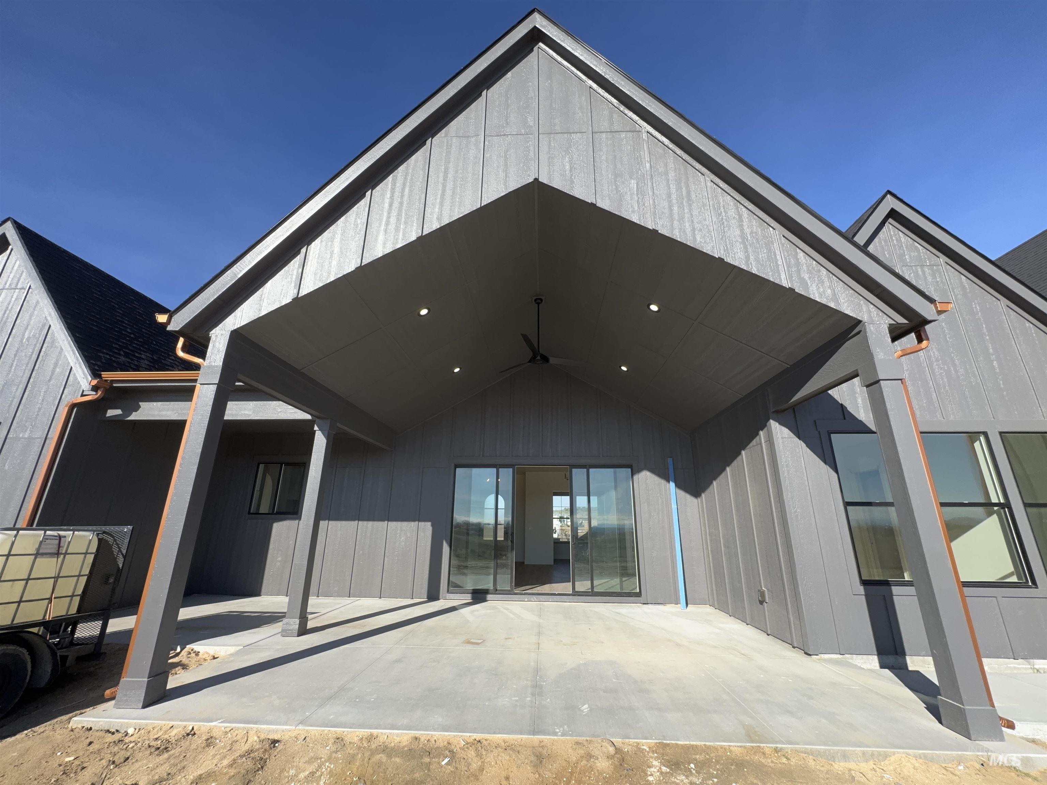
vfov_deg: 85.7
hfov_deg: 102.1
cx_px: 524
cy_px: 392
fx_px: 423
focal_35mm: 14
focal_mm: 2.22
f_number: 2.2
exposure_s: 1/600
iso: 40
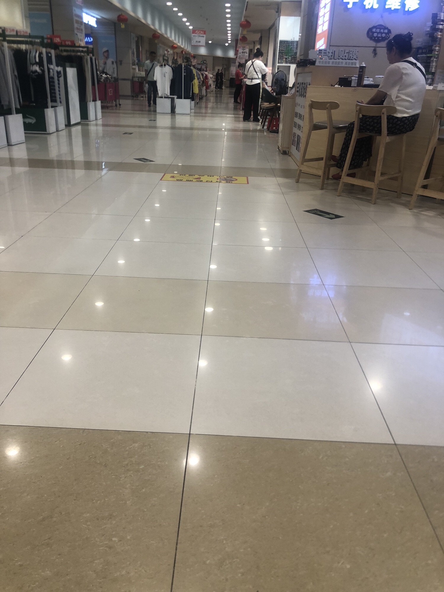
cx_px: 222
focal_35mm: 28
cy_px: 296
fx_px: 479
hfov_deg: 49.7
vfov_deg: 63.4
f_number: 1.8
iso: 40
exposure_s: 1/100
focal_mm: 4
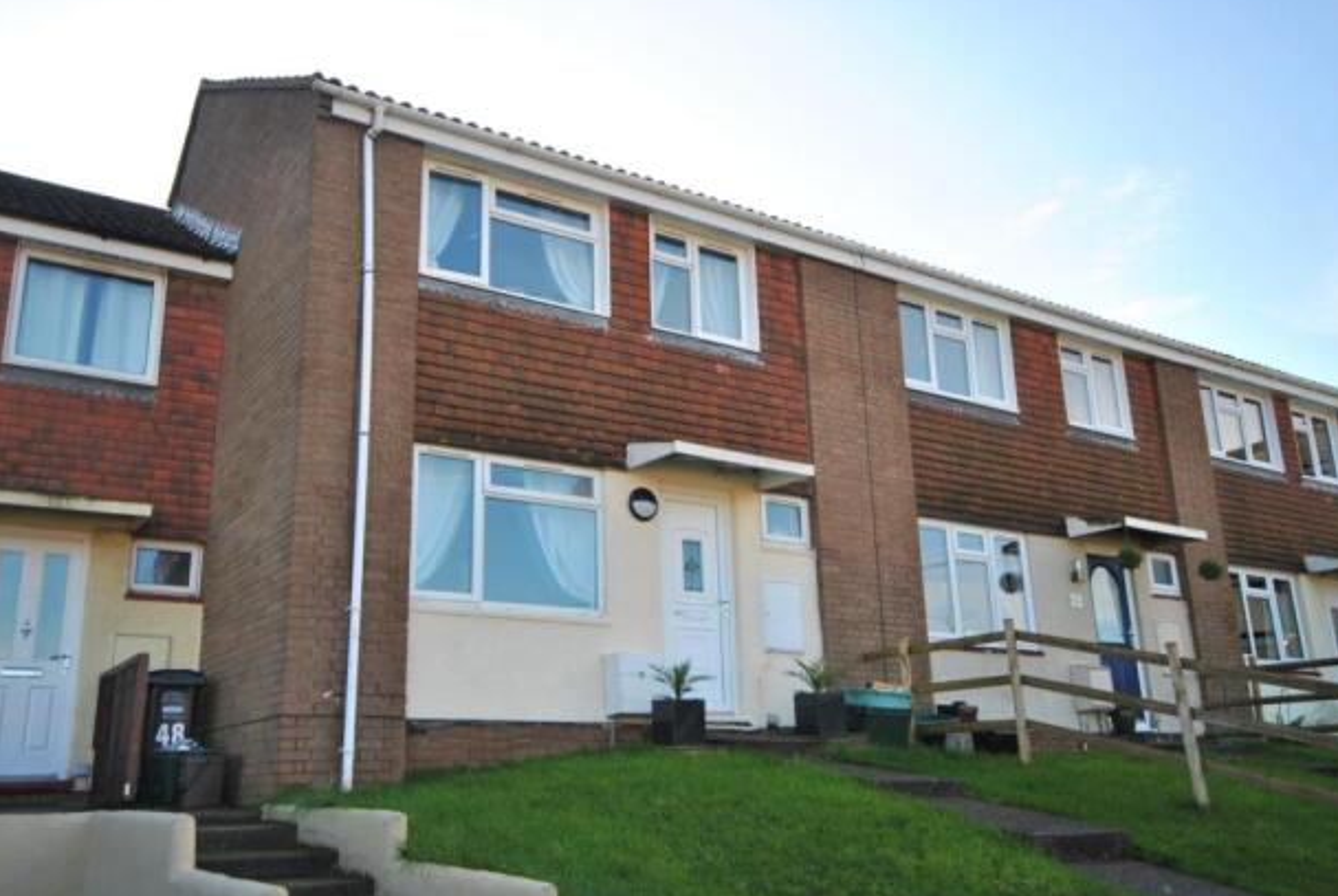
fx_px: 1079
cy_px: 448
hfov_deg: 63.6
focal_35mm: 29
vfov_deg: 45.1
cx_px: 644
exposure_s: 1/160
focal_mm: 18
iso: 100
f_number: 6.3
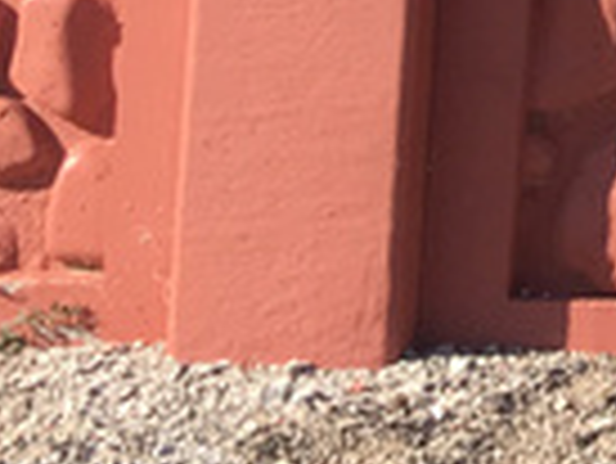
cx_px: 1673
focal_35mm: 216
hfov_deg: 8.1
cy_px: -1198
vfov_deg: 6.1
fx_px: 3847
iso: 25
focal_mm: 4.15
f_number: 2.2
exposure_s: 1/884
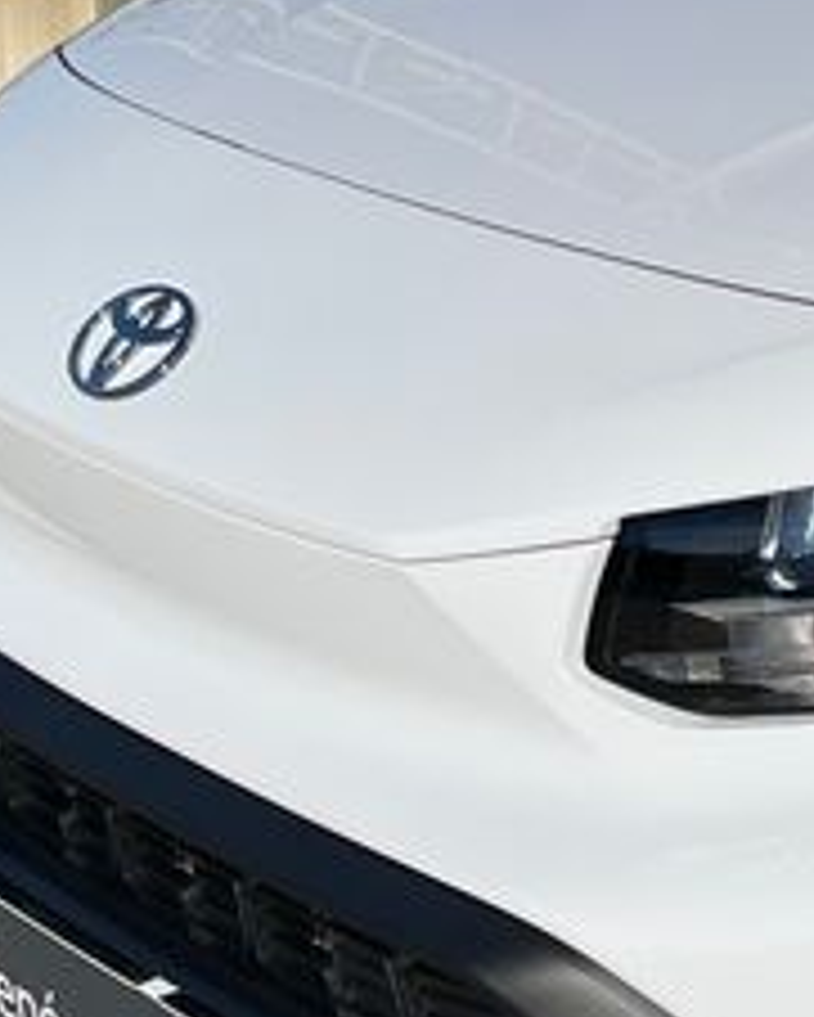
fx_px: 3461
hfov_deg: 12.0
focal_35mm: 115
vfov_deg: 16.6
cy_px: 297
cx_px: 1628
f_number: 1.6
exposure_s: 1/7874
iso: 50
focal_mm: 5.1
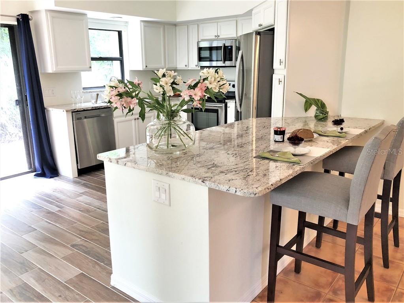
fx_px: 327
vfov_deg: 49.7
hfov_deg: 63.4
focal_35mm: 28
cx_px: 202
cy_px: 152
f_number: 1.8
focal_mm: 3.99
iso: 50
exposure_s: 1/15
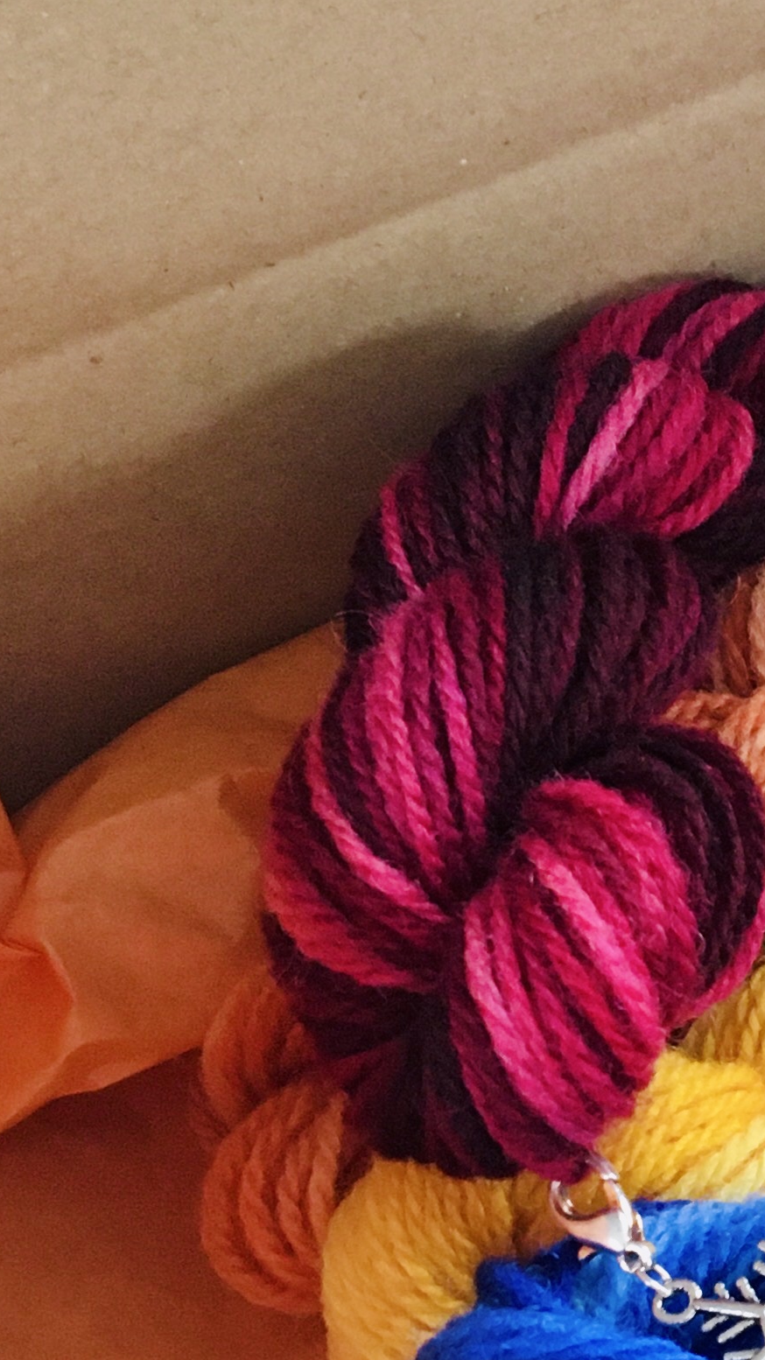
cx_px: 1145
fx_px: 2957
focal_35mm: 82
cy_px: 1003
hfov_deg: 13.8
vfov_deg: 25.6
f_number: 2.2
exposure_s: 1/33
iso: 200
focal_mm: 4.15
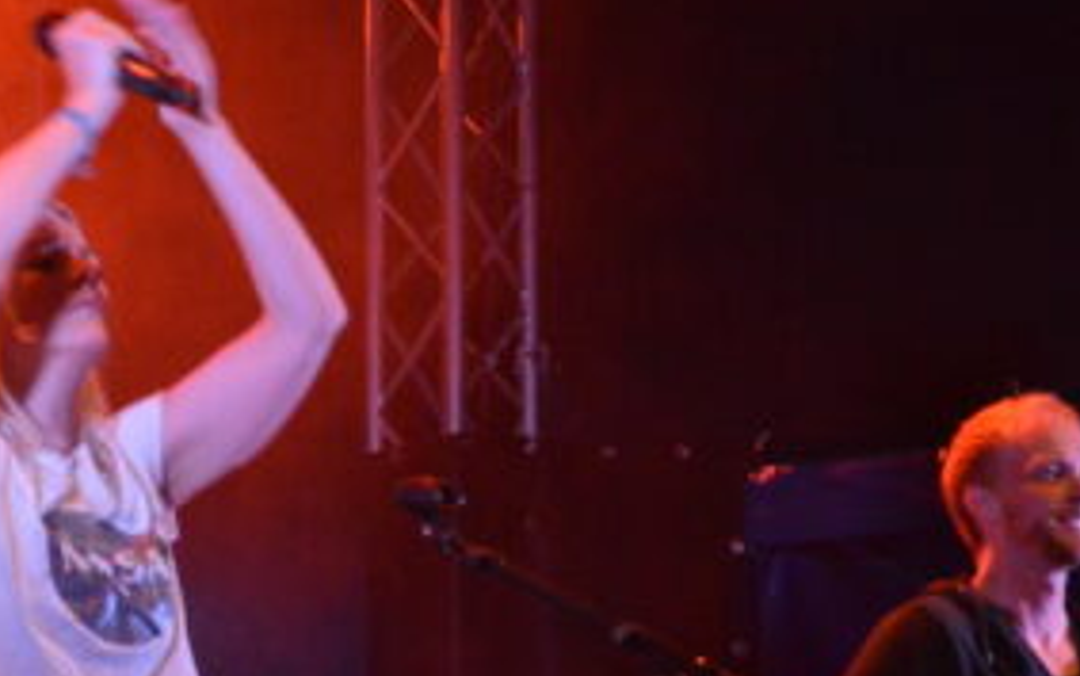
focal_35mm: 164
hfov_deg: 12.7
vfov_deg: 8.0
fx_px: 4828
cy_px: 330
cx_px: 151
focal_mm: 52
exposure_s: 1/40
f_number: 5.6
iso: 3200
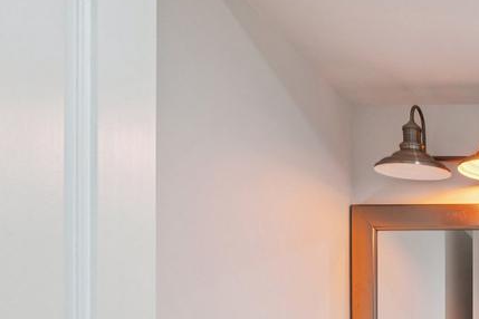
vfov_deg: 24.8
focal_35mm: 47
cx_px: 625
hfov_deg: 31.8
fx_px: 625
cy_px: 417
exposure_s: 1/25
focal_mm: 14
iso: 400
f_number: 7.1
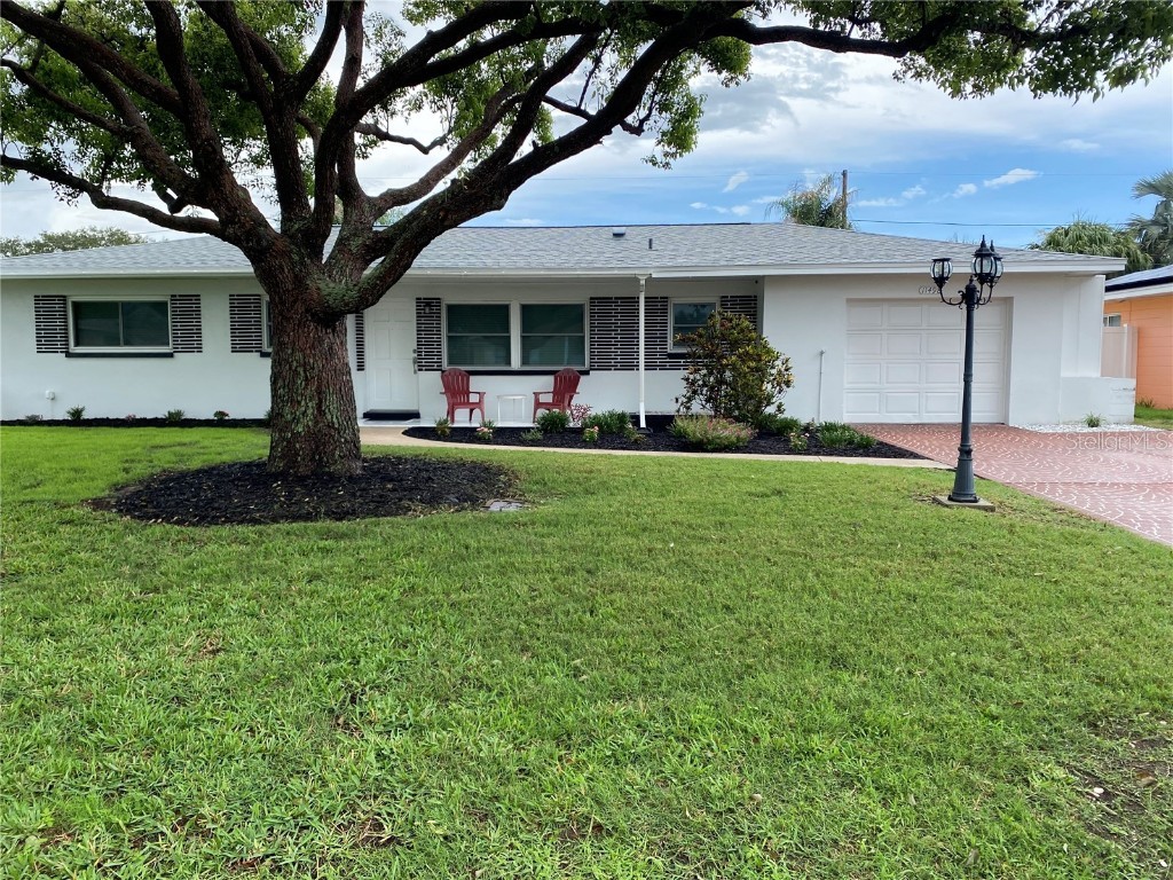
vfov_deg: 53.1
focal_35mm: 26
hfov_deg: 67.3
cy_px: 440
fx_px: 881
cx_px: 586
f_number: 1.8
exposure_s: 1/702
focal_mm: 4.25
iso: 32
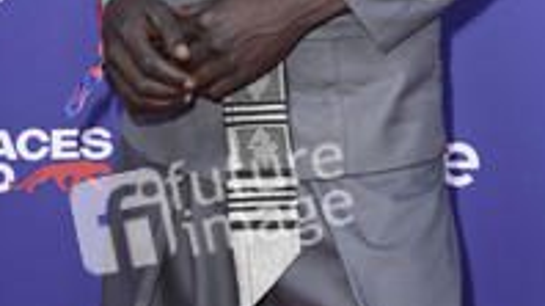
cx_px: 292
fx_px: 2383
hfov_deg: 13.0
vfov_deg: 7.2
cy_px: -204
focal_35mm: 165
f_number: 5.6
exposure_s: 1/200
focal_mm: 78
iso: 800
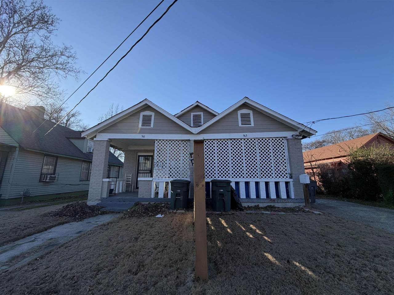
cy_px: 148
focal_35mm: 14
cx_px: 197
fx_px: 159
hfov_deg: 102.1
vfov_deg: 85.7
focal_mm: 2.22
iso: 40
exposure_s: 1/734
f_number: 2.2
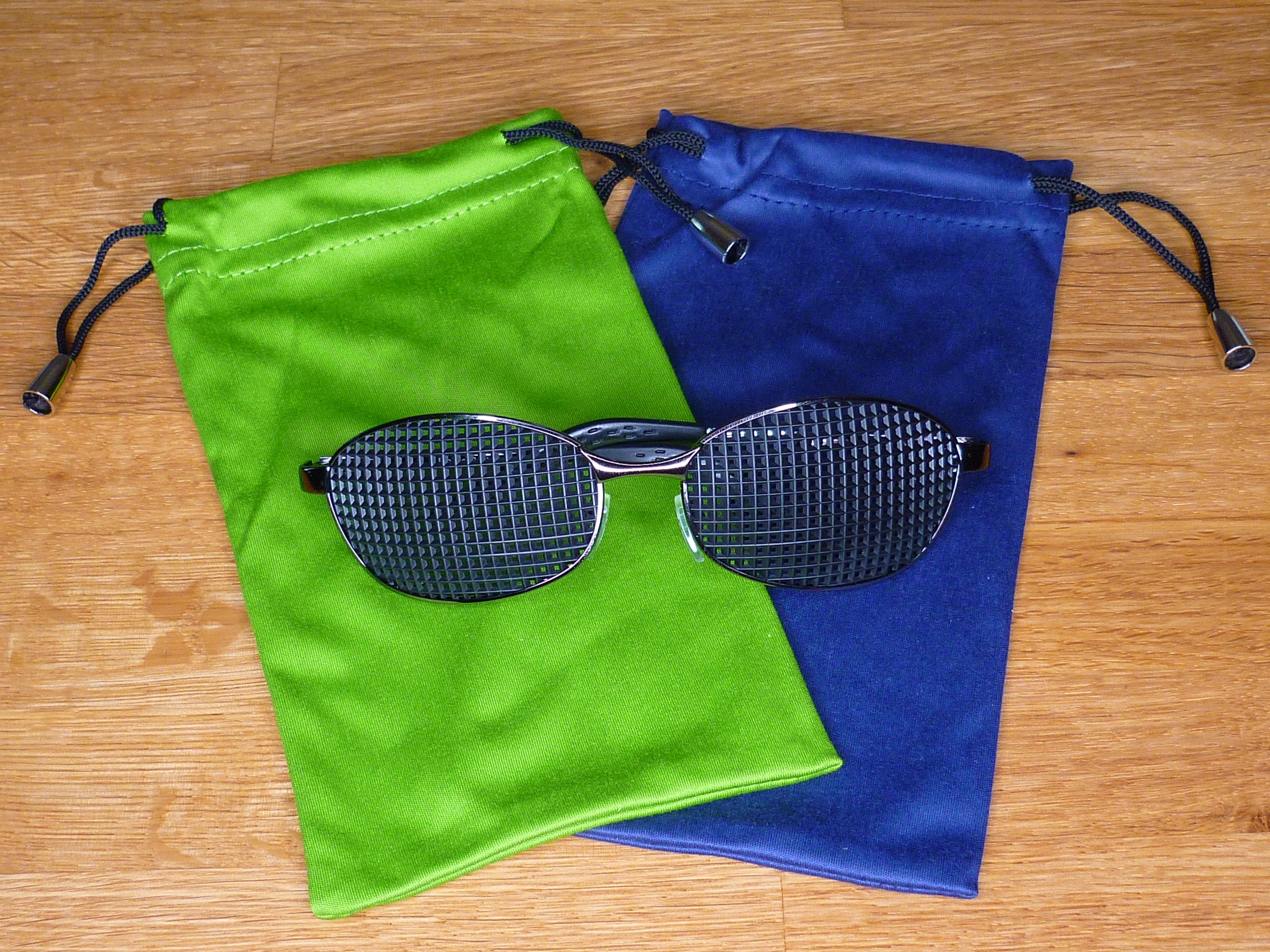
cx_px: 635
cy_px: 476
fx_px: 1541
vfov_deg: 34.3
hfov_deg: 44.8
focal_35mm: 42
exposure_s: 1/40
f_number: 3
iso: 125
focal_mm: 6.9
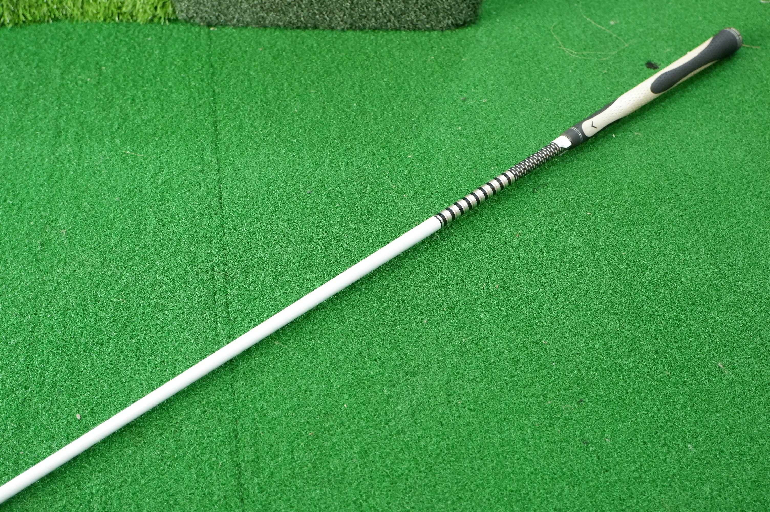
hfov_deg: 46.4
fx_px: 898
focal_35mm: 42
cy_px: 256
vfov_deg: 31.8
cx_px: 385
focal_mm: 28.8
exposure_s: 1/30
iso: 3200
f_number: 4.5
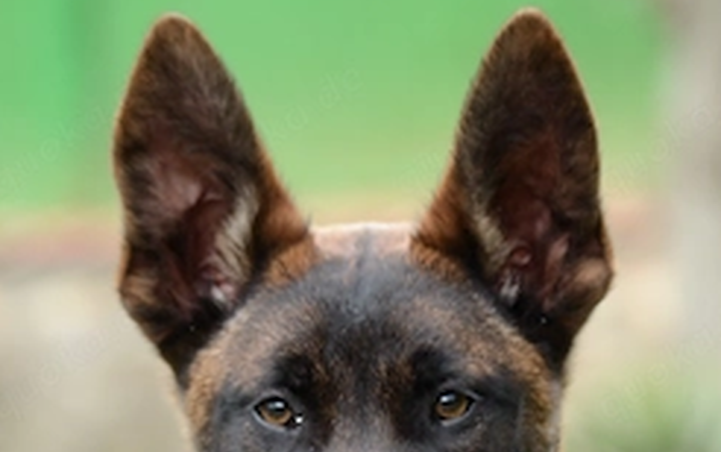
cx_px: 384
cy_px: 477
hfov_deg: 7.3
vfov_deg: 4.6
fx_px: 5622
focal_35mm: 286
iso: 400
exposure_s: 1/125
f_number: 5
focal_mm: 102
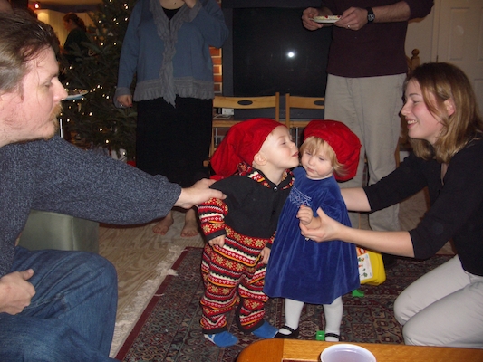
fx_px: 488
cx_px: 242
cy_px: 181
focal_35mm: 35
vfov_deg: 40.7
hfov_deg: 52.6
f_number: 2.6
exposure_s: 1/60
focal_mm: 5.8
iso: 100
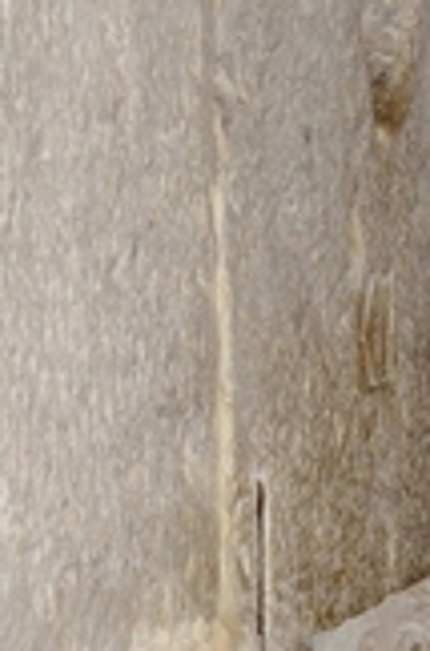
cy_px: 1129
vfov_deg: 10.7
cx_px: 484
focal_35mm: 182
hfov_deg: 7.4
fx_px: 3282
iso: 1600
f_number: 5.6
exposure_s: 1/30
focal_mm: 28
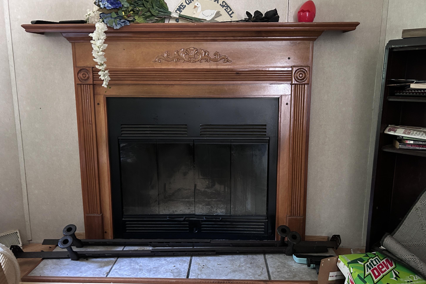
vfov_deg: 46.4
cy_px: 139
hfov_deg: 65.5
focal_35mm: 28
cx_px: 218
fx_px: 331
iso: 640
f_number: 1.5
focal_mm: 5.7
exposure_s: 1/31
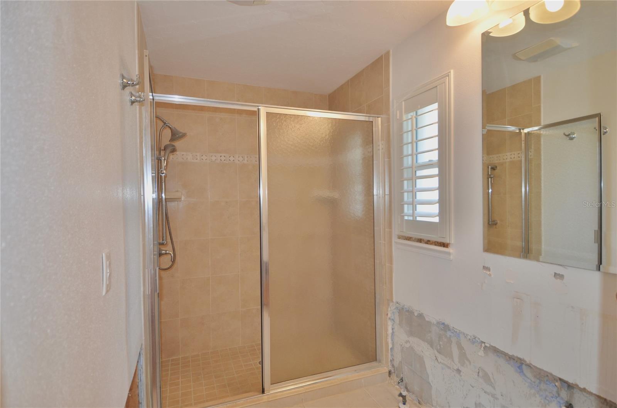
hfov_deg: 53.2
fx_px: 616
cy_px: 204
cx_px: 308
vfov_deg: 36.7
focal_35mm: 36
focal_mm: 24
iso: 360
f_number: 4
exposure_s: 1/125
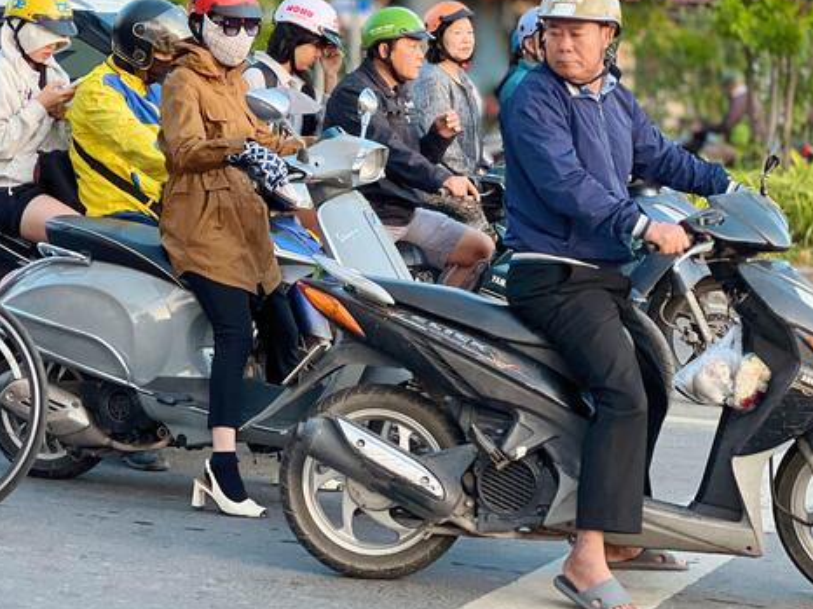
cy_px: 166
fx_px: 2793
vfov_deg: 12.4
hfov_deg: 16.5
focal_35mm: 119
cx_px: 283
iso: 160
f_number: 2.8
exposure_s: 1/121
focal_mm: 9
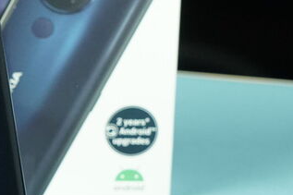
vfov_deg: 6.5
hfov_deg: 9.7
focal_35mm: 212
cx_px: 50
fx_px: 1724
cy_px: 89
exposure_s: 1/160
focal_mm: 70
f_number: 7.1
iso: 4000
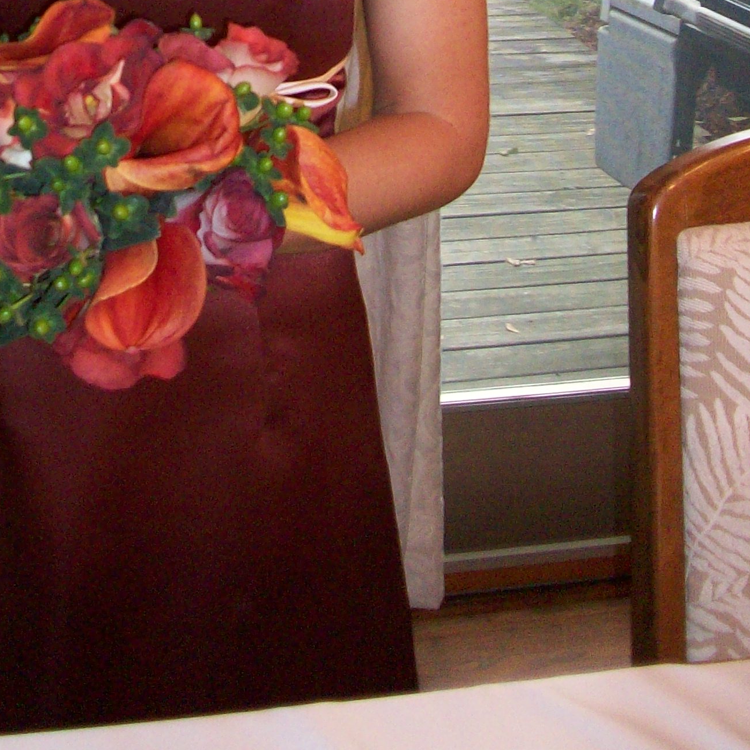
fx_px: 1863
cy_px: -170
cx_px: 220
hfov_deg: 22.6
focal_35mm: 76
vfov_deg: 21.1
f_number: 2.8
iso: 160
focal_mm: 5.7
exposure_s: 1/60
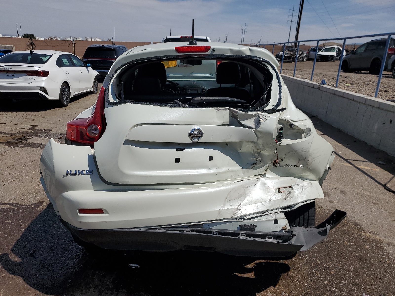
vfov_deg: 53.1
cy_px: 148
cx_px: 198
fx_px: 297
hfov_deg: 67.3
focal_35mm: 26
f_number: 1.5
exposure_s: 1/10000
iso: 51
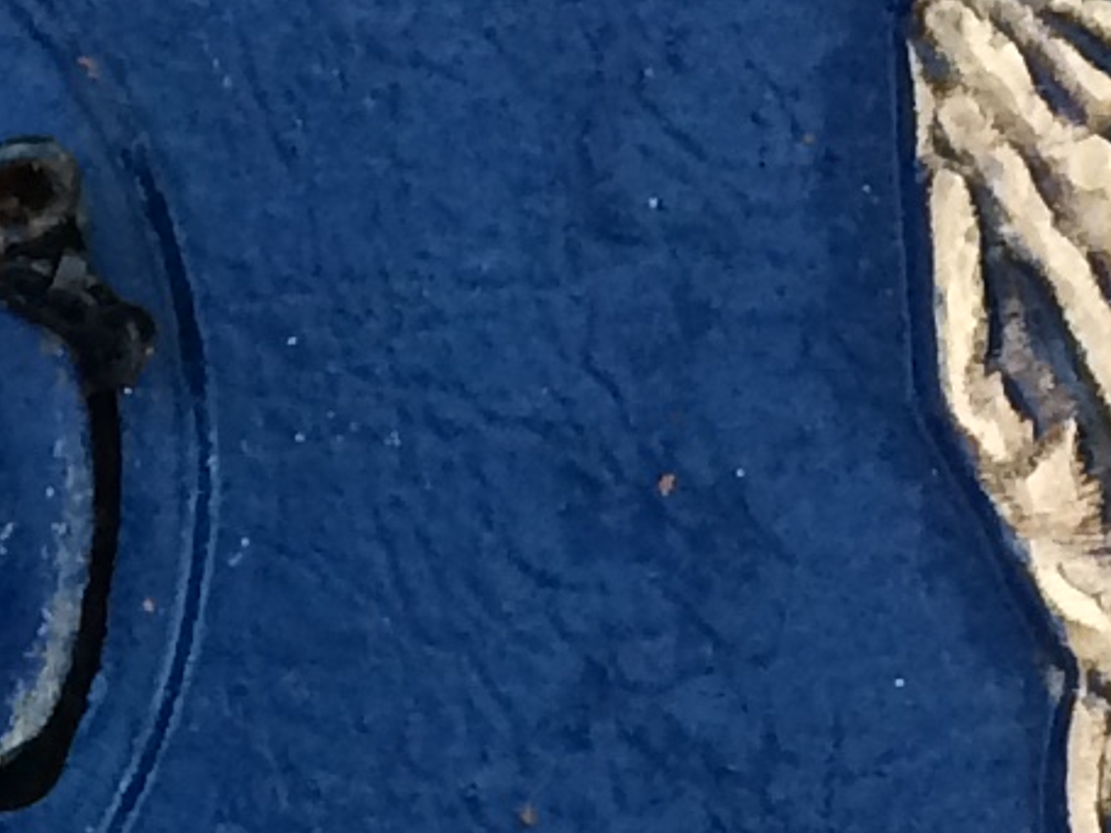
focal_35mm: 208
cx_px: -571
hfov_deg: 9.3
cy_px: 1751
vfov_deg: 6.9
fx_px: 6674
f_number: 2.2
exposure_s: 1/30
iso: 50
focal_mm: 4.15
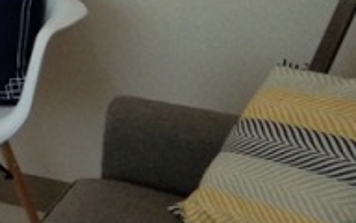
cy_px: -63
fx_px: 1329
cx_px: -302
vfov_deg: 9.4
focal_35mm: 137
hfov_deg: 13.5
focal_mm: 3.69
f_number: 2.2
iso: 200
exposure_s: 1/25
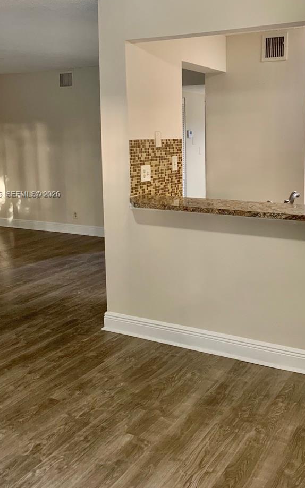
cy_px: 195
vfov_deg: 53.6
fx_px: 479
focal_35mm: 36
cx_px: 201
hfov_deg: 35.0
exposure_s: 1/60
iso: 160
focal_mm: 4.25
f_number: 1.8
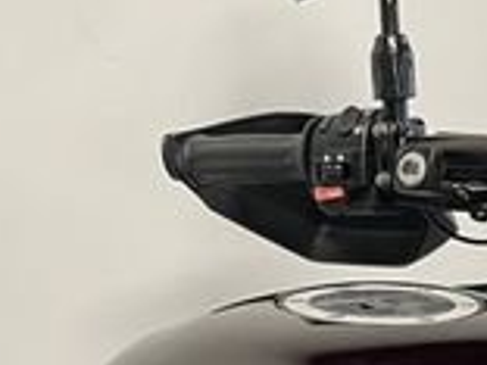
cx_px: 450
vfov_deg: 13.6
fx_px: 1505
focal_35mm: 107
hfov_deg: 18.1
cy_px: 368
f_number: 1.6
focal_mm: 5.1
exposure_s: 1/50
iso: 80
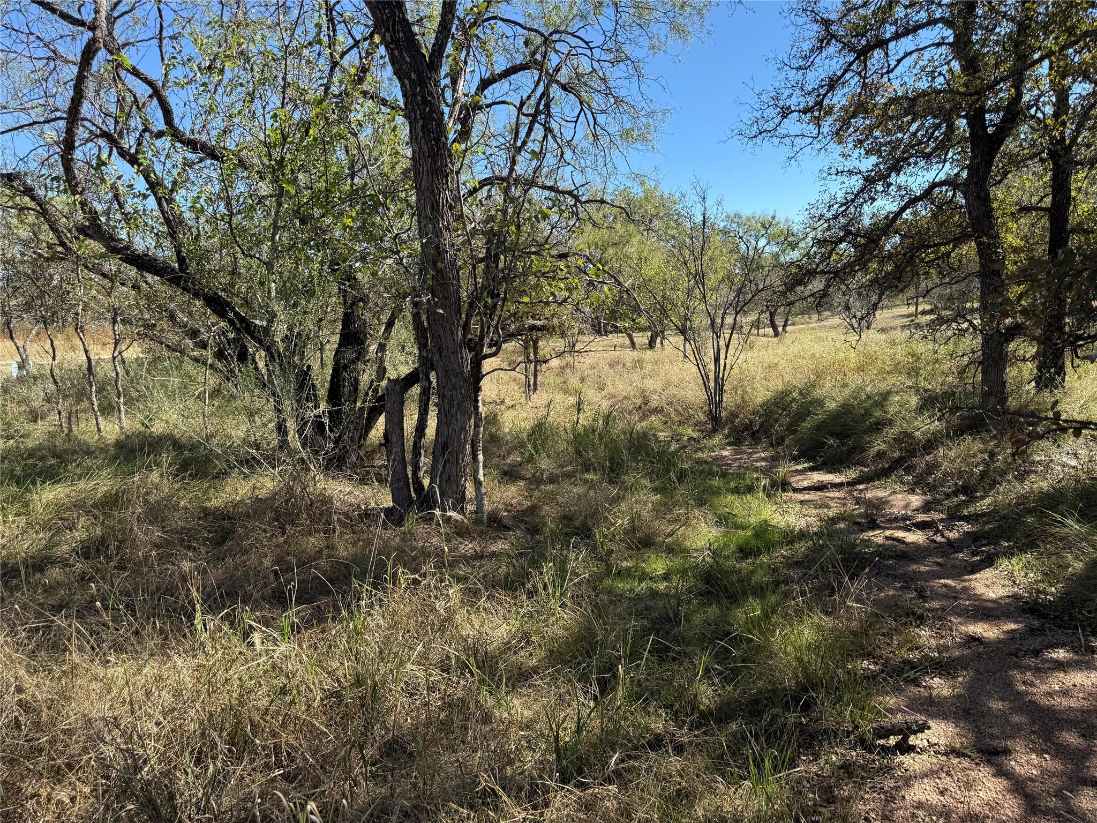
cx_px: 548
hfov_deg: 71.6
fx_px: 761
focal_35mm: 24
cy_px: 412
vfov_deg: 56.8
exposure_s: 1/1770
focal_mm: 6.76
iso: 80
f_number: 1.78
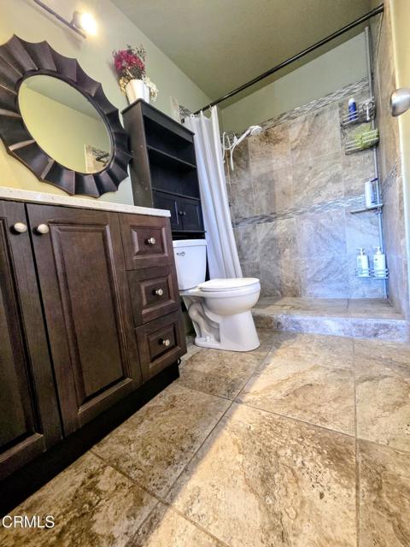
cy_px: 274
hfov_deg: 89.9
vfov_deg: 106.2
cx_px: 205
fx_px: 205
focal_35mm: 13
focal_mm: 2.2
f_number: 2.2
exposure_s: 1/60
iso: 1000
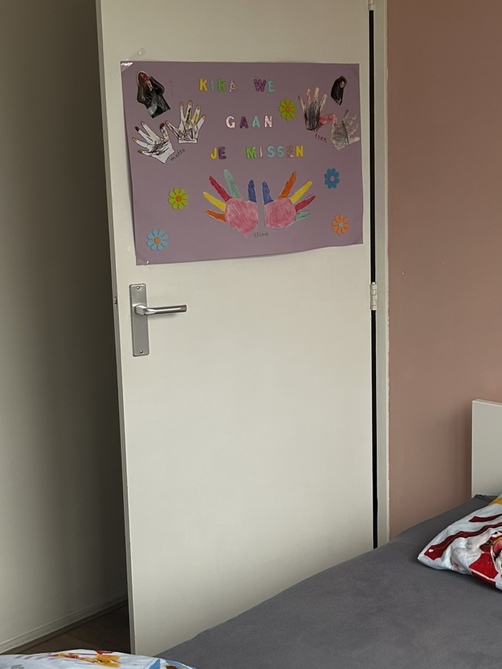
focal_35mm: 57
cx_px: 385
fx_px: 1102
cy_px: 355
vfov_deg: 33.8
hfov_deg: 25.3
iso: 50
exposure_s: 1/353
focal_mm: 5.7
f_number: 1.5
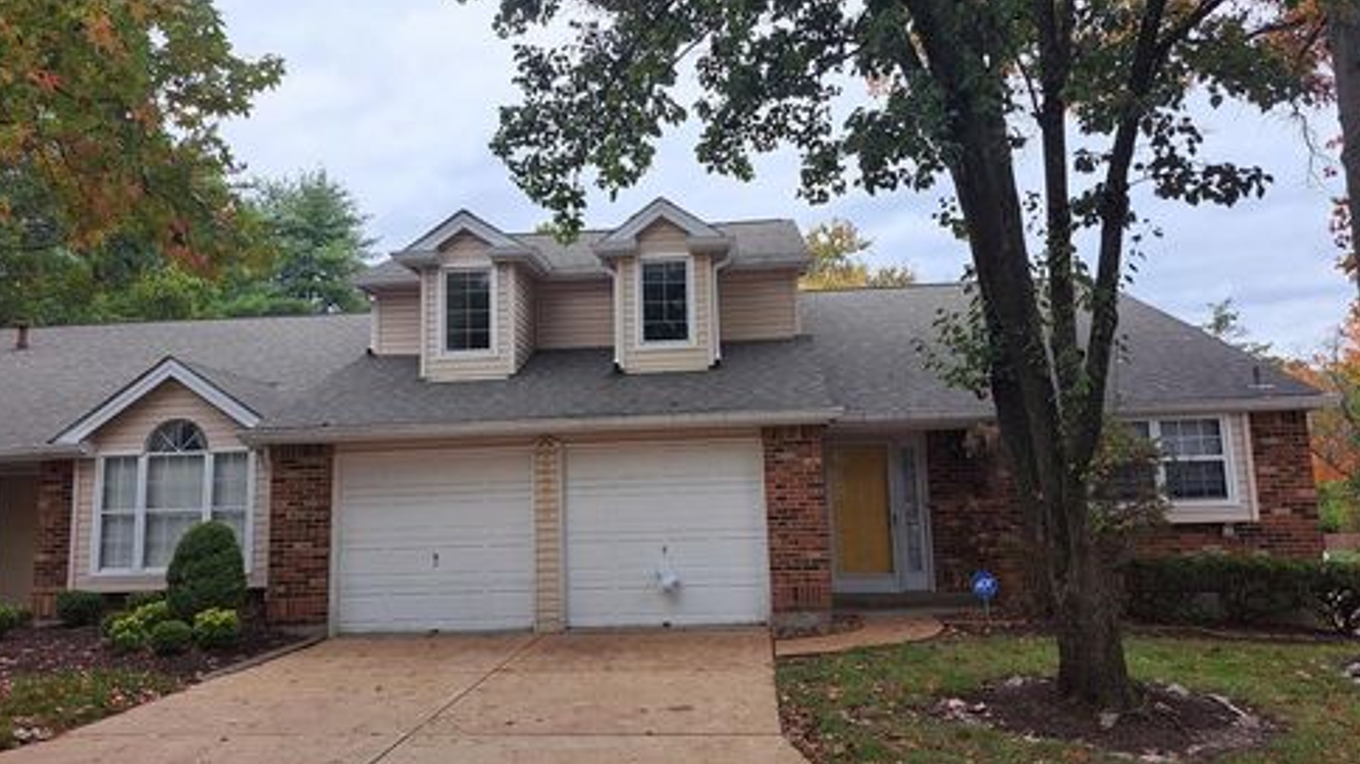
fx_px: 973
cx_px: 669
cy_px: 378
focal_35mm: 27
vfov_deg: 42.9
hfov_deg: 69.9
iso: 50
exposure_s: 1/243
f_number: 1.8
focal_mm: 5.23
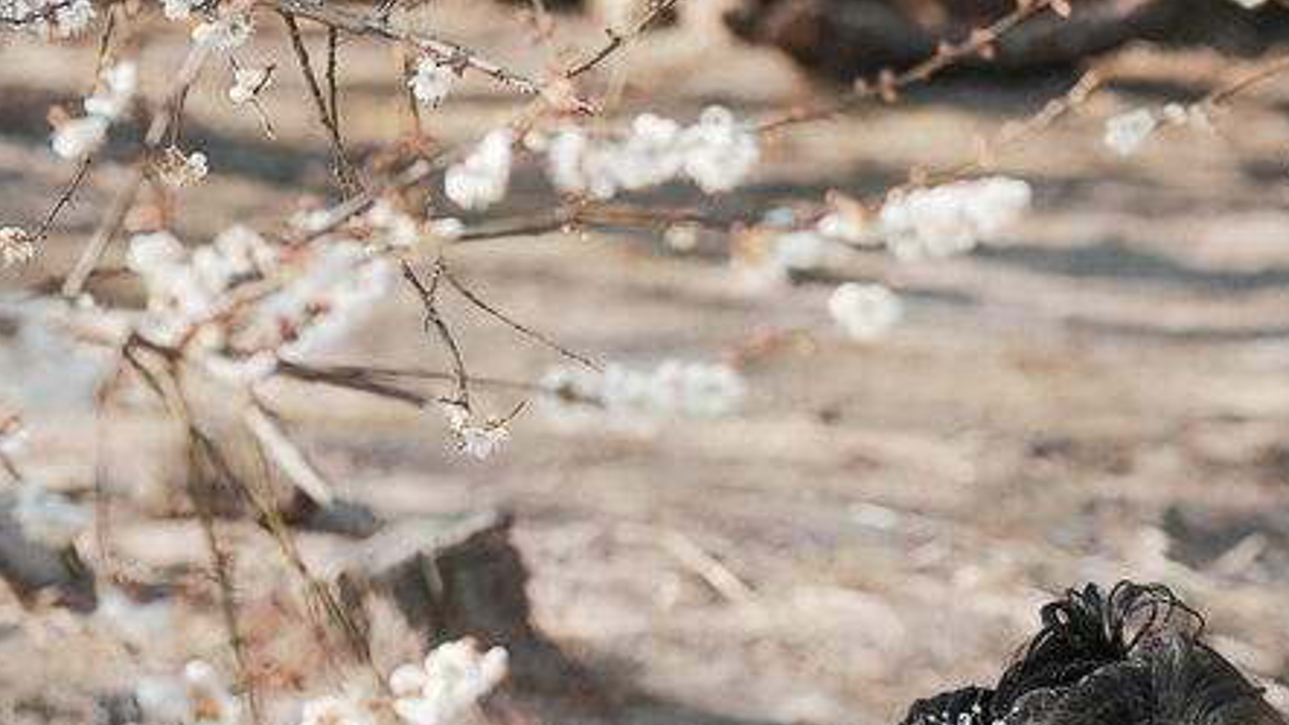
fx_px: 7279
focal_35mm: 213
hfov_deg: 10.0
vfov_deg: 5.7
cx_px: 1420
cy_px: 990
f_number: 2.2
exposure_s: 1/1250
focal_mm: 50
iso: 100
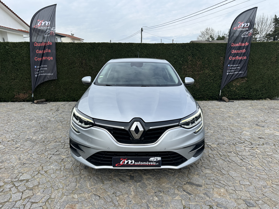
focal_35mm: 24
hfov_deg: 71.6
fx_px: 193
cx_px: 140
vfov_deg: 56.8
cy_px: 104
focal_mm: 6.86
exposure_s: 1/1374
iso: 80
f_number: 1.78
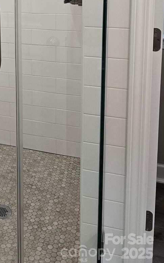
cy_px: 10
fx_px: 343
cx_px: -26
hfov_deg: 24.6
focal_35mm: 48
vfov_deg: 38.0
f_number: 1.7
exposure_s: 1/120
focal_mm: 6.3
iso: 100
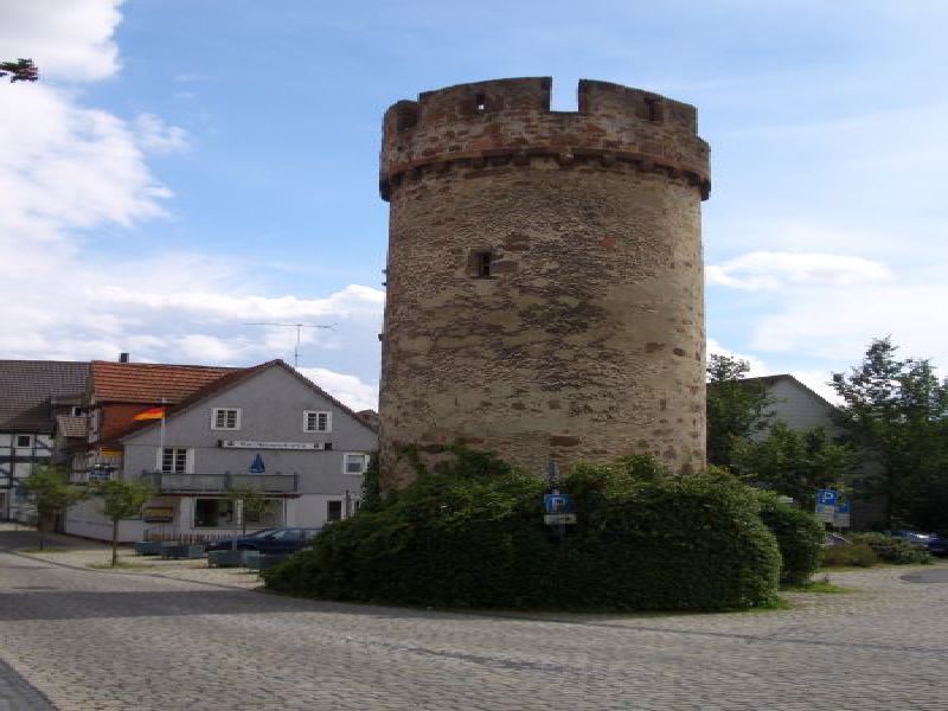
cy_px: 356
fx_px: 1123
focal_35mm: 41
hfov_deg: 45.8
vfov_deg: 35.1
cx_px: 474
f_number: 4.6
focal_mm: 6.8
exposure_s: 1/500
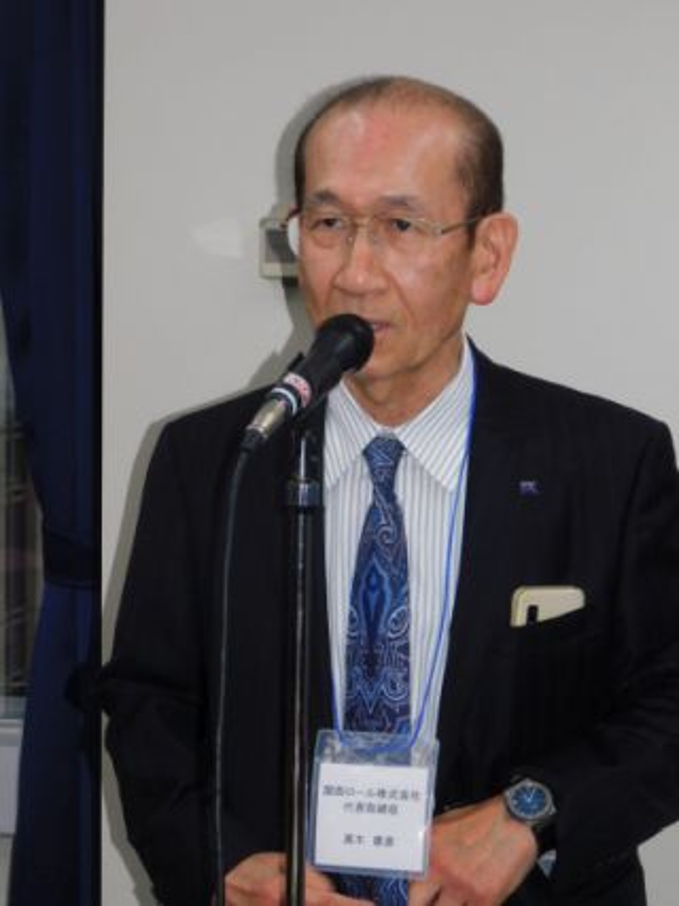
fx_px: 3009
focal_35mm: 115
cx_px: 340
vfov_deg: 17.1
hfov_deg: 12.9
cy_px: 453
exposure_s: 1/60
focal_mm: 20.3
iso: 200
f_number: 4.8
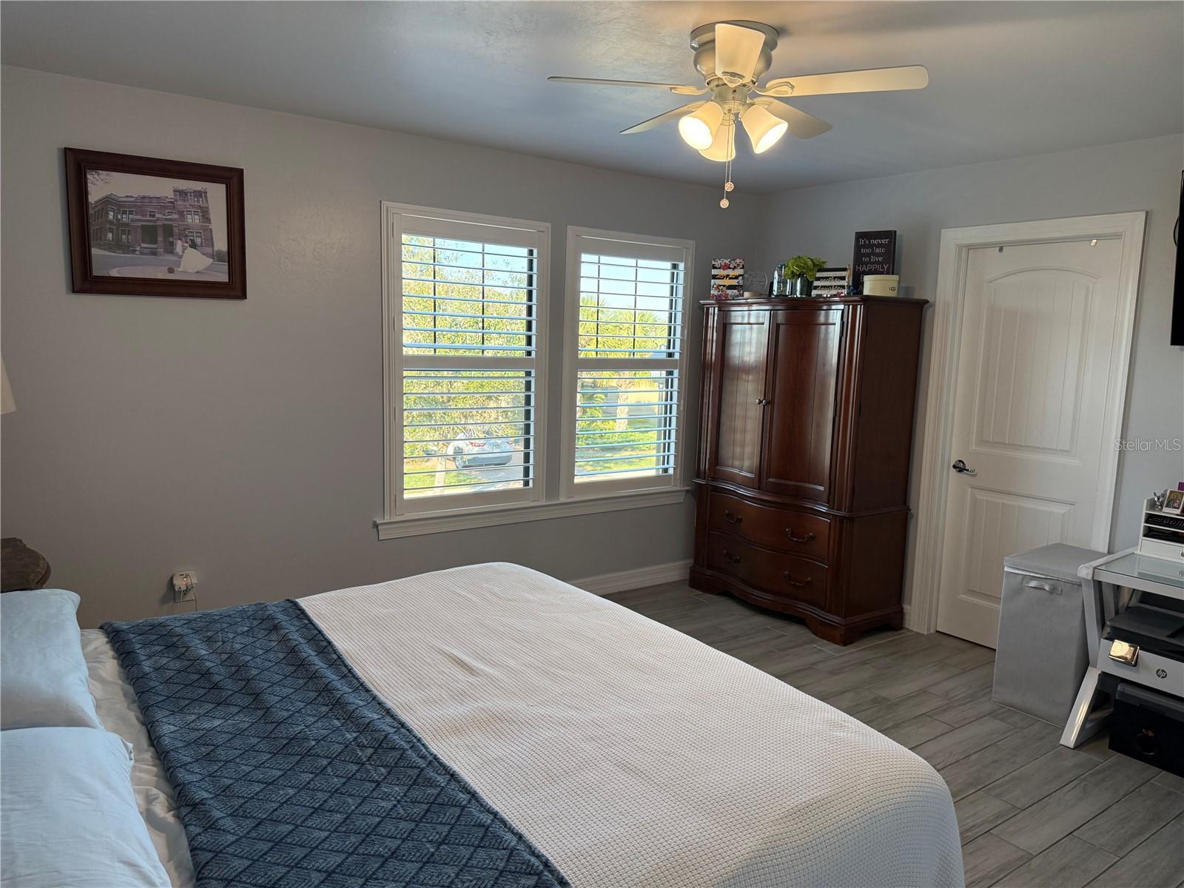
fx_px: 821
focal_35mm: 24
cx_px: 592
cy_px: 444
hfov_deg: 71.6
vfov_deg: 56.8
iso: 200
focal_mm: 6.76
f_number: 1.78
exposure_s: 1/240
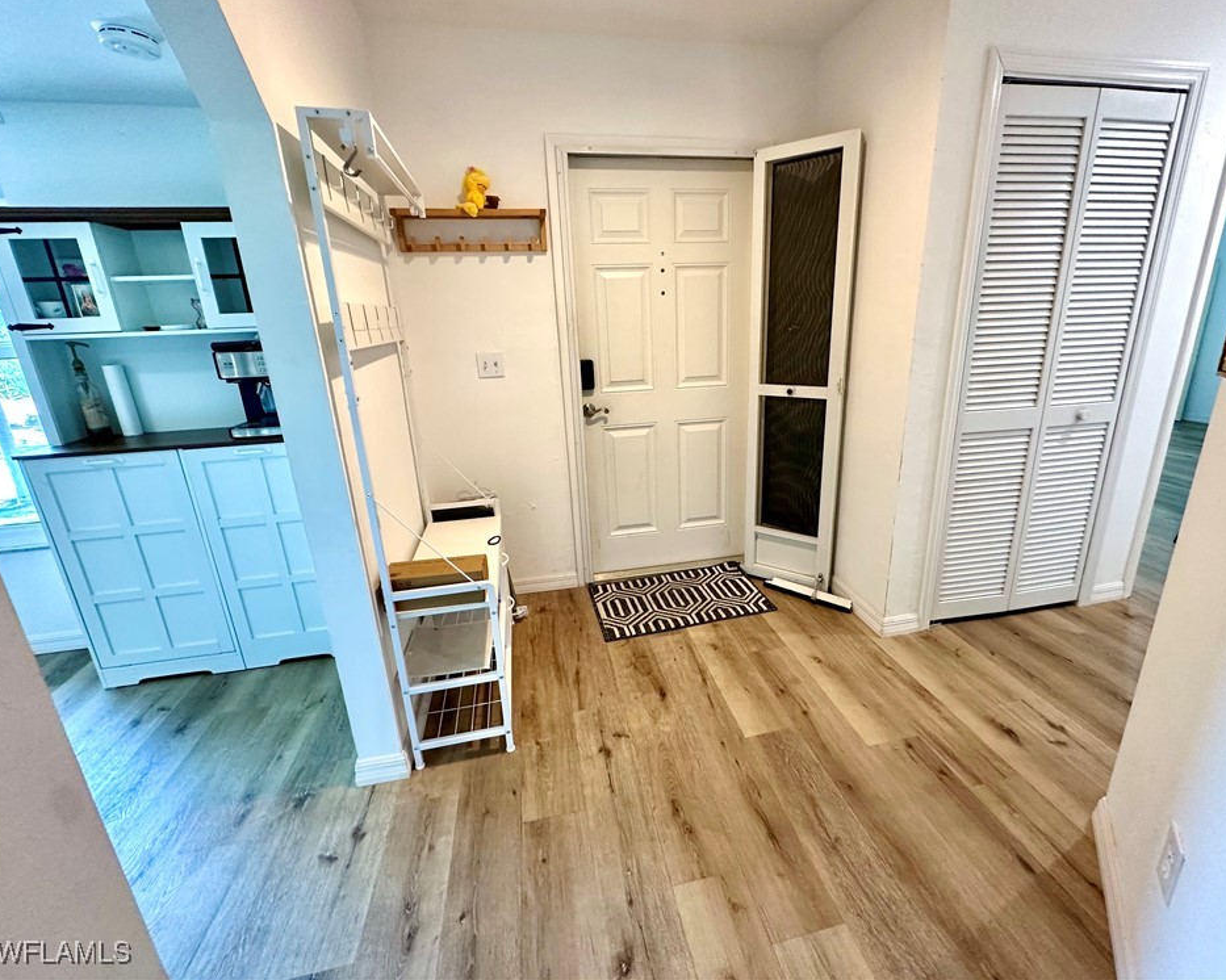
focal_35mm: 15
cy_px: 477
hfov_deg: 96.7
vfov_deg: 84.0
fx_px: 544
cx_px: 643
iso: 250
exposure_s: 1/84
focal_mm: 2.22
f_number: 2.2
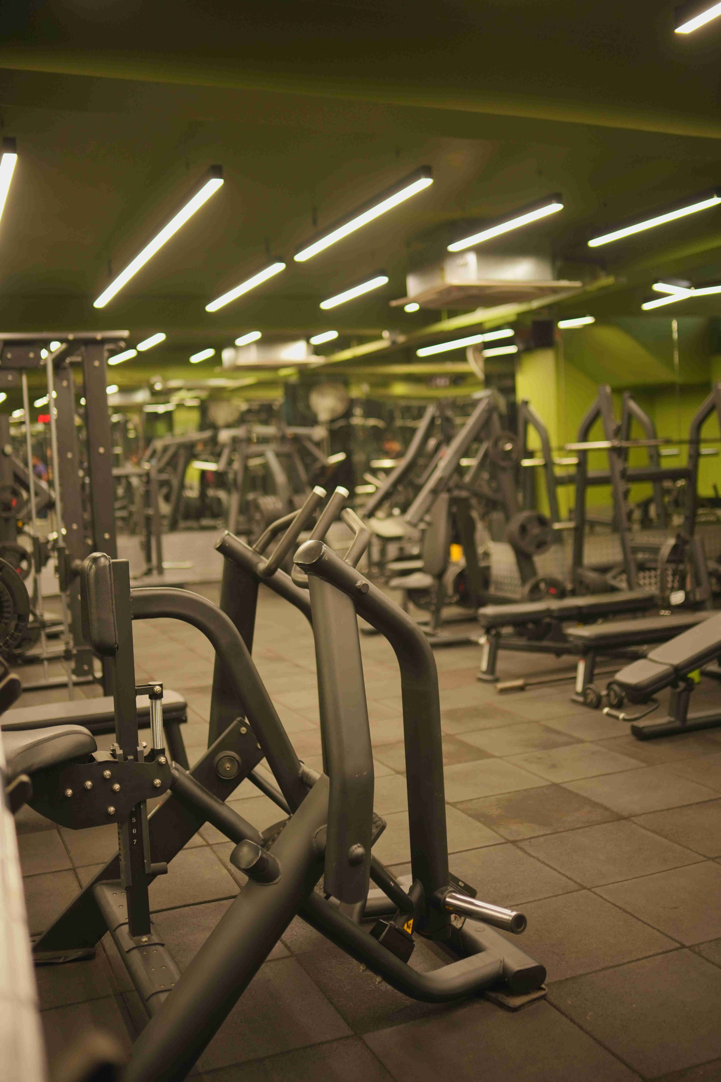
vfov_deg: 54.4
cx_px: 360
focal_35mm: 35
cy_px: 541
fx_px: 1051
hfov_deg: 37.9
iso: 800
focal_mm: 35
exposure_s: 1/100
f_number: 1.8
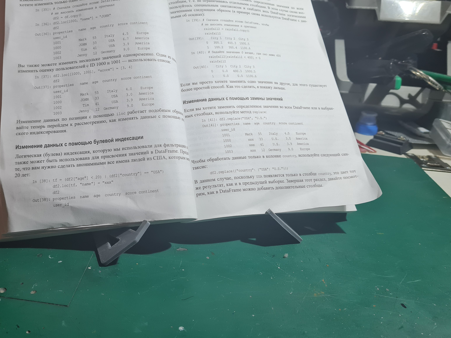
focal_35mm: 34
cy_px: 121
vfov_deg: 41.4
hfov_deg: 53.2
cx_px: 161
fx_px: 443
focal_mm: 5.4
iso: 125
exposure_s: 1/120
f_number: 1.8
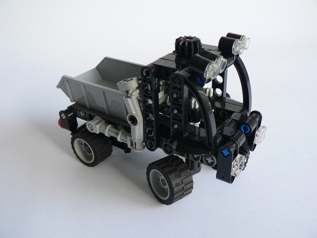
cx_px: 158
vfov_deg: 39.7
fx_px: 330
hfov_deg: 51.4
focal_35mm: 36
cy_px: 119
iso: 80
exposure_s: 1/30
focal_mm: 6
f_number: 2.8
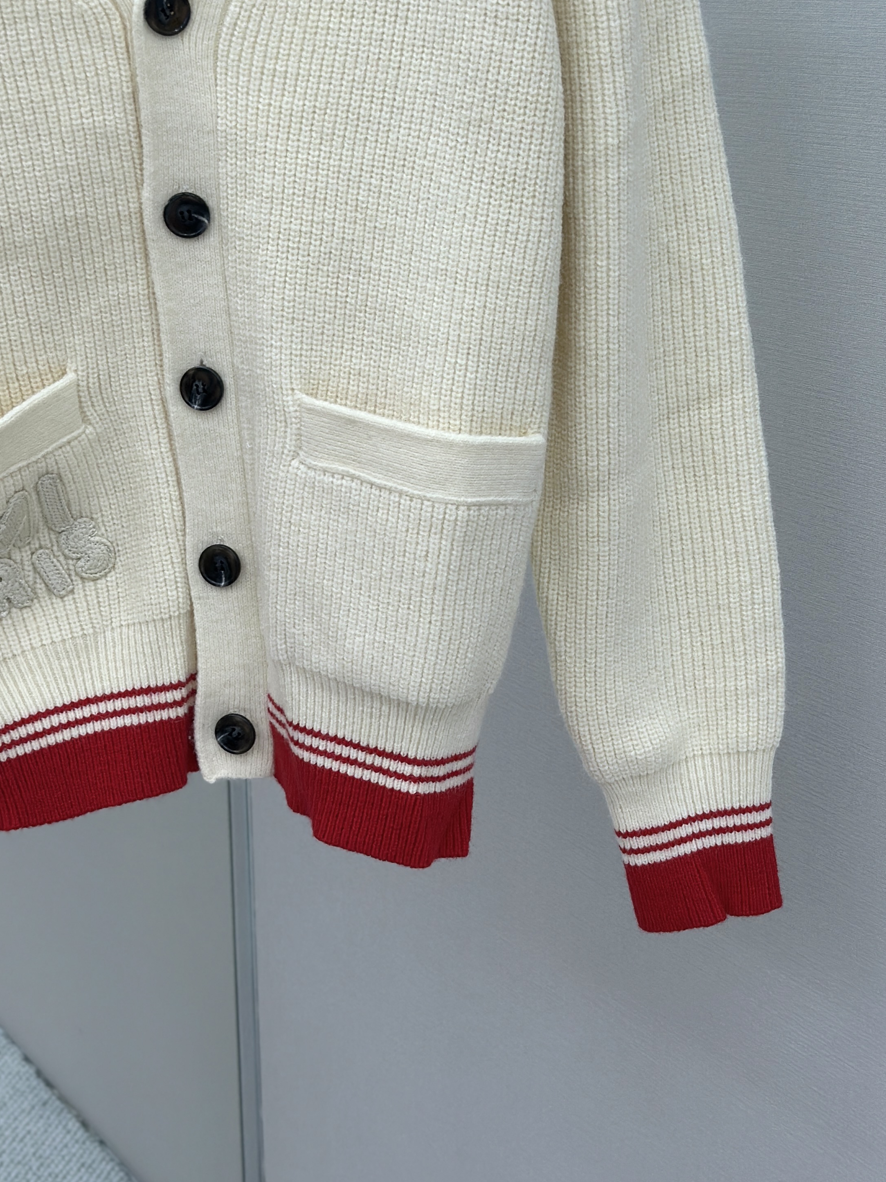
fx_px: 2287
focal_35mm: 67
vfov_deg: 29.0
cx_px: 598
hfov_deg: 21.8
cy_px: 567
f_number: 1.78
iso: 80
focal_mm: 6.86
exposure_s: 1/487
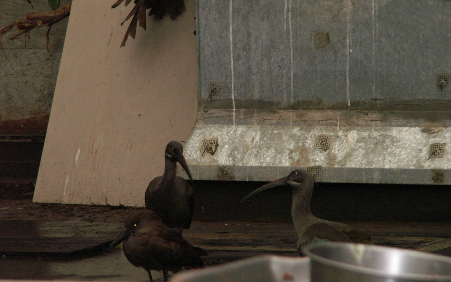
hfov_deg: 7.2
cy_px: 147
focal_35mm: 291
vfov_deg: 4.5
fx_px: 3577
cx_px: 225
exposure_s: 1/60
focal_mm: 44.95
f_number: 4.5
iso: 160
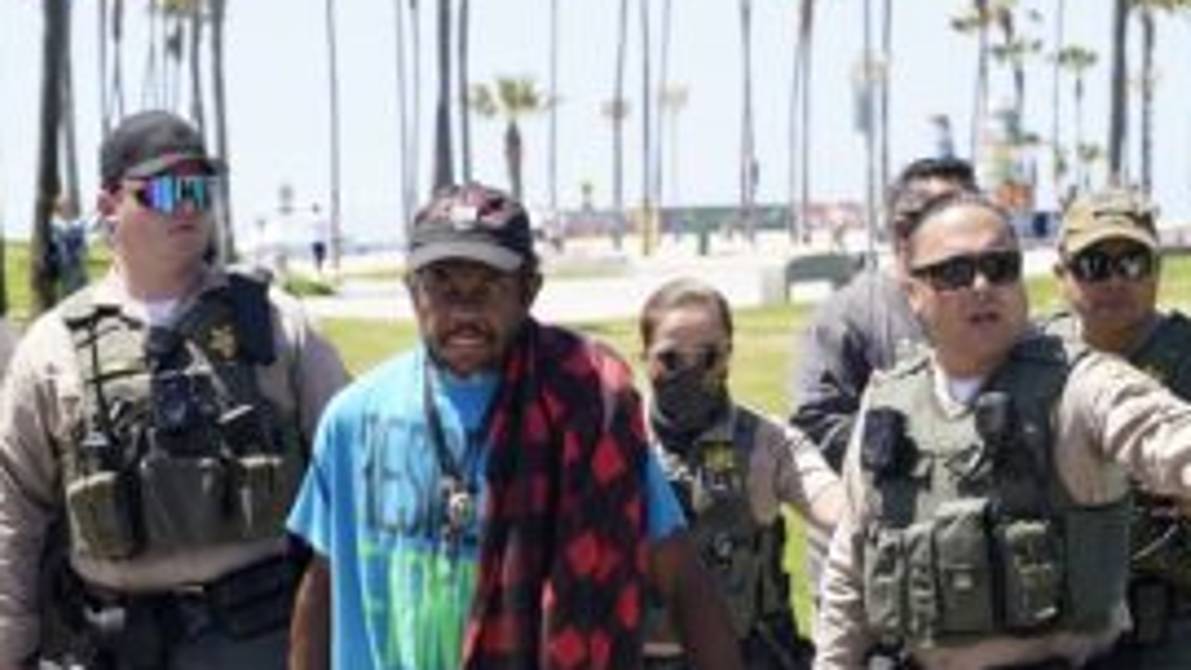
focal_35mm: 103
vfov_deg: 11.6
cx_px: 622
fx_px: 3253
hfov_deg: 20.7
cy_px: 688
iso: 400
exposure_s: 1/1000
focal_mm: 52
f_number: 5
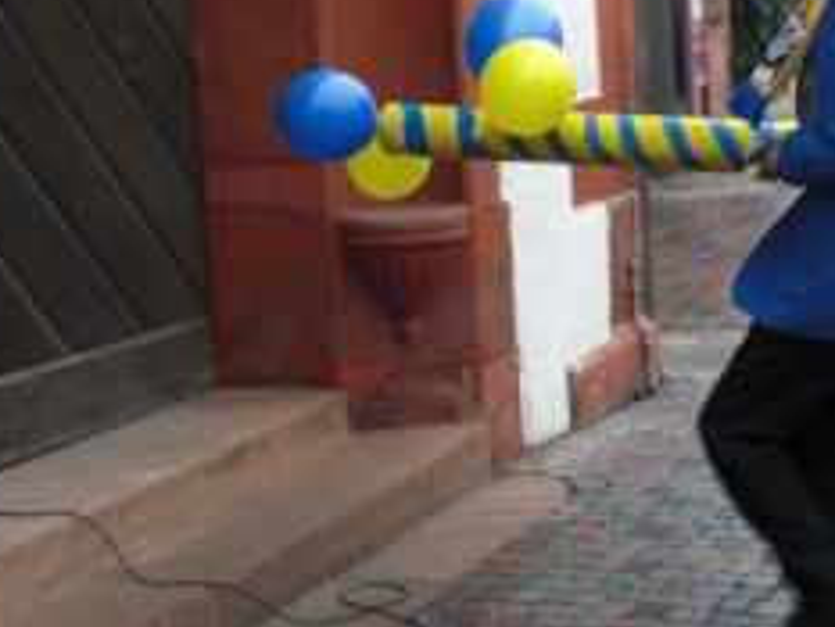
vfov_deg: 16.9
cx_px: 787
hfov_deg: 21.9
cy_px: 143
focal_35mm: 87
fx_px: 2100
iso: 100
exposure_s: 1/125
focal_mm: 6.3
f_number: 3.1
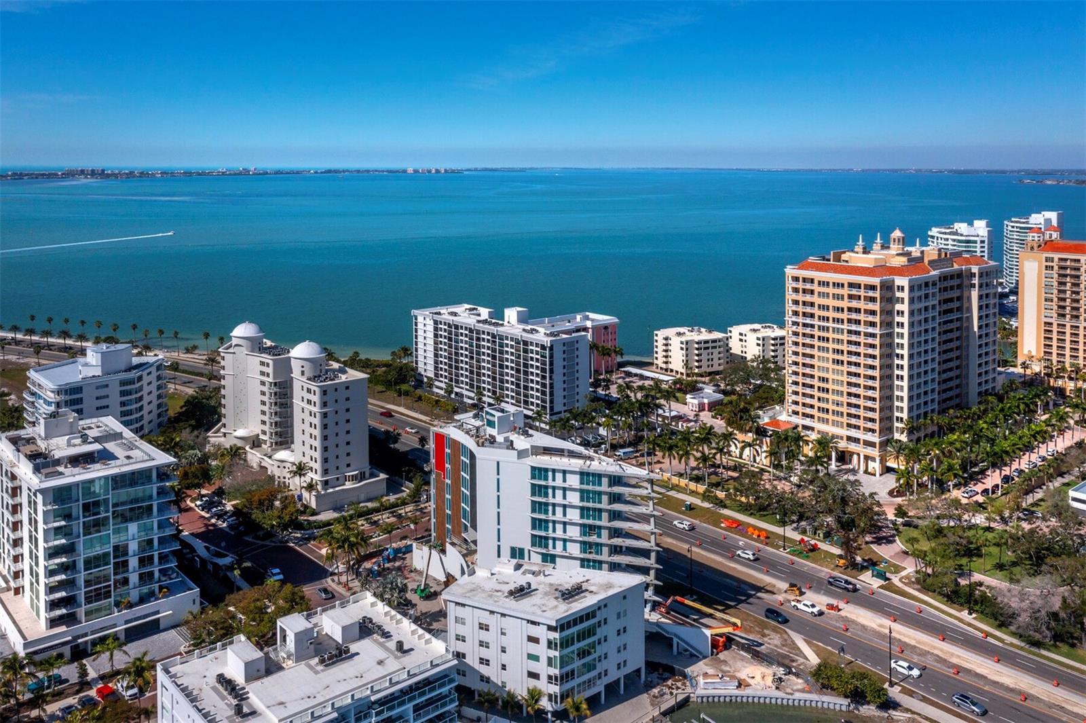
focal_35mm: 28
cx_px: 543
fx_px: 844
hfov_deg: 65.5
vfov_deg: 46.4
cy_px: 362
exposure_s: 1/1250
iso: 100
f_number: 8
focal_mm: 10.26
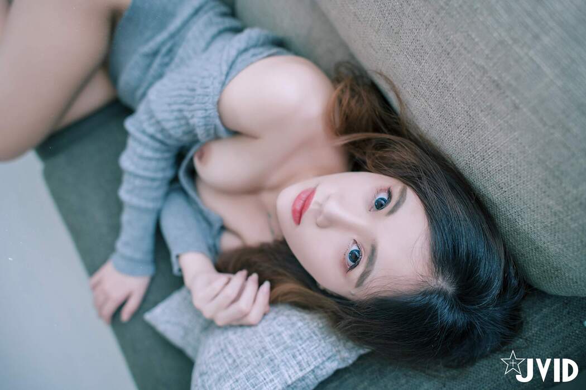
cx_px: 293
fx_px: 390
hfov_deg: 73.8
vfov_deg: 53.1
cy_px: 195
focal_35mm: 24
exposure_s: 1/125
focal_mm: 24
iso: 320
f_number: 2.5
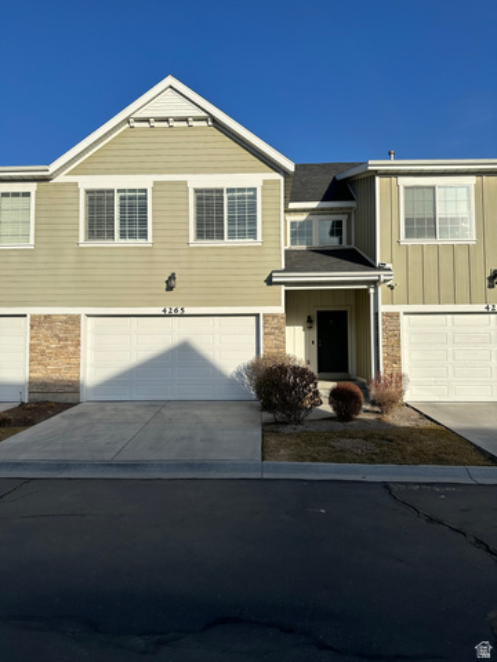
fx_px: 459
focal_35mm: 24
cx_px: 248
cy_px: 331
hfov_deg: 56.8
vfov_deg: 71.6
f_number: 1.78
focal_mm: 6.86
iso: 80
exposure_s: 1/6211
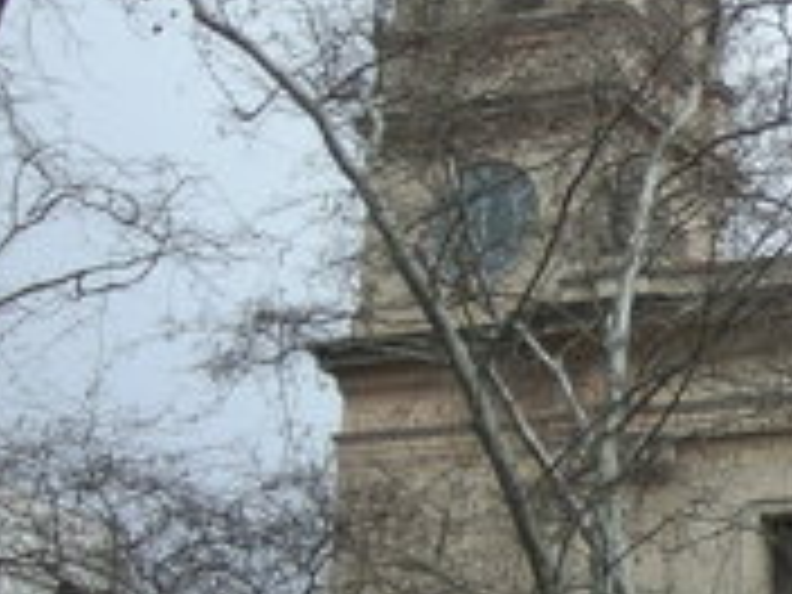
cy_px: 256
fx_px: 2906
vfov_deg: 11.7
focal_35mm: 127
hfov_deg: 14.4
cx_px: 1238
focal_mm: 5.7
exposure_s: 1/220
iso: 50
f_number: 5.7
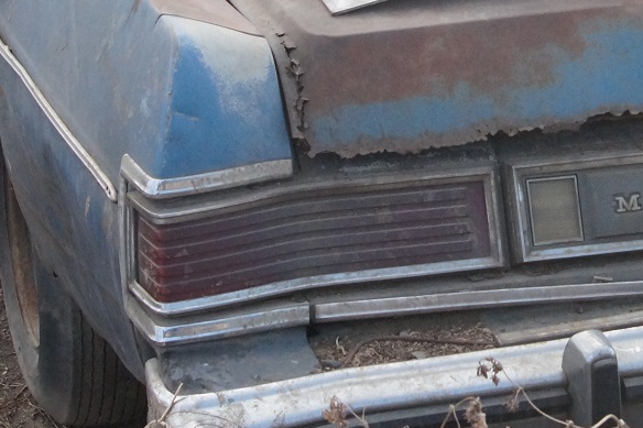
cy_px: -4
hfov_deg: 17.5
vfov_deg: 11.8
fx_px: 2053
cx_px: 610
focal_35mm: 115
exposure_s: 1/1000
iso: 1600
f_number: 8
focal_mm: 28
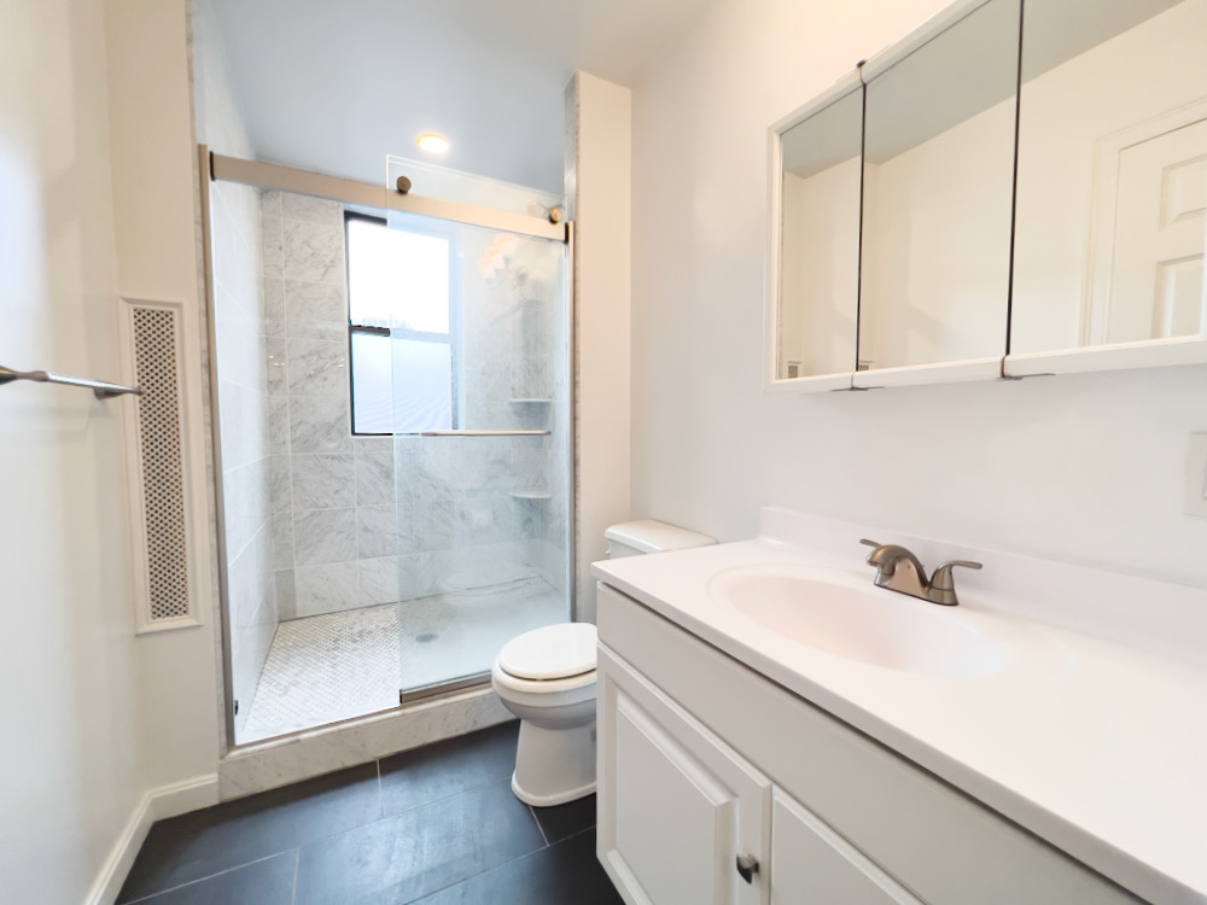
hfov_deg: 106.2
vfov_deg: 89.9
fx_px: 453
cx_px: 604
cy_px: 452
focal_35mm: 13
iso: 100
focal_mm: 1.57
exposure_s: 1/122
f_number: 1.8
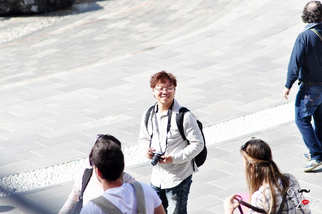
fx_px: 1139
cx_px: 161
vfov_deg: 10.7
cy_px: 107
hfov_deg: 16.1
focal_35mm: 128
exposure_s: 1/4000
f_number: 2.8
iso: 400
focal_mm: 85
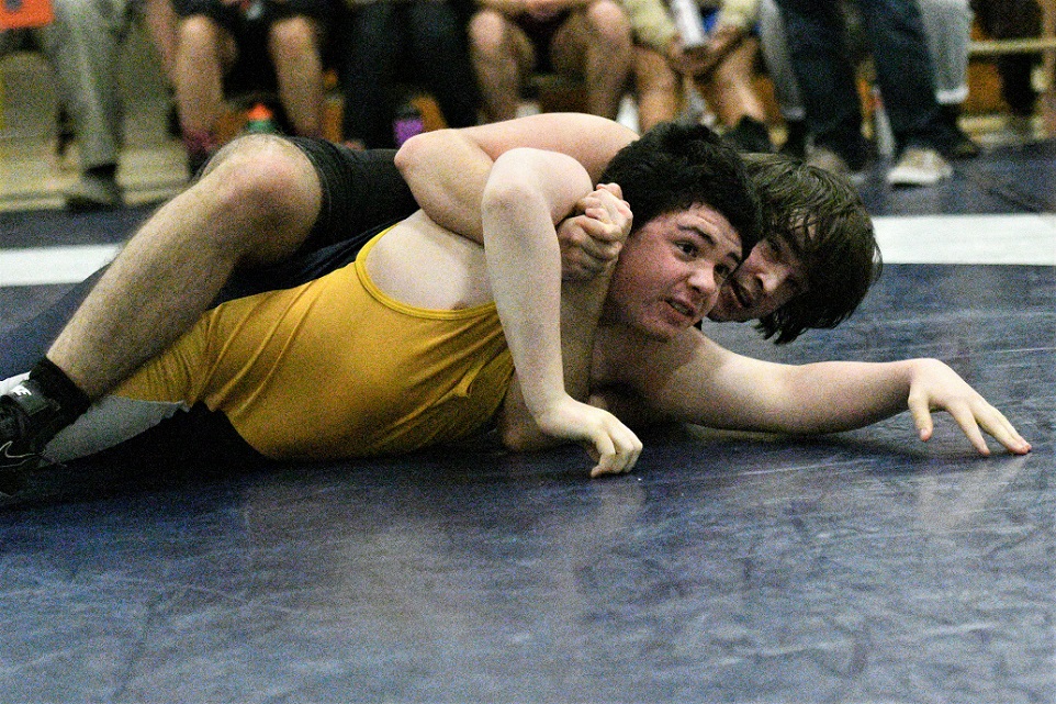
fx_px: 3079
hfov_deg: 19.5
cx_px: 528
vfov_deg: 13.0
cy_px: 352
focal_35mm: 105
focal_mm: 70
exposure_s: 1/2000
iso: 51200
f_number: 2.8
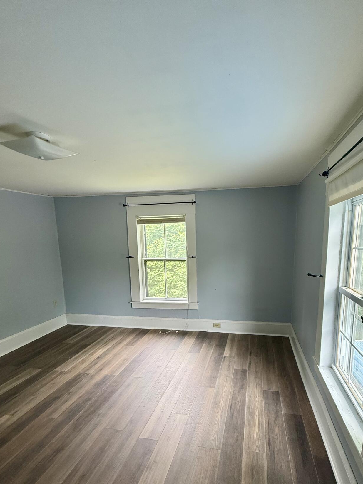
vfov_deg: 90.3
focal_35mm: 17
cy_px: 280
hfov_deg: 74.0
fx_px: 238
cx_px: 216
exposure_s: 1/99
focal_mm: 2.22
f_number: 2.2
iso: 160
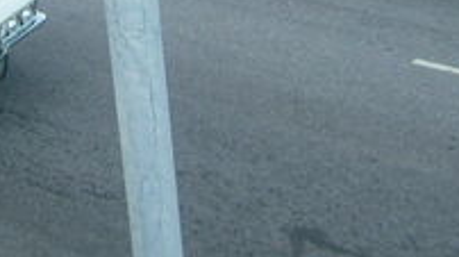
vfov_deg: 9.7
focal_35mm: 121
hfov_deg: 17.5
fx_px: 1471
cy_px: -141
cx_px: 52
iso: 50
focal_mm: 5.95
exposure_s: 1/54
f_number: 2.8
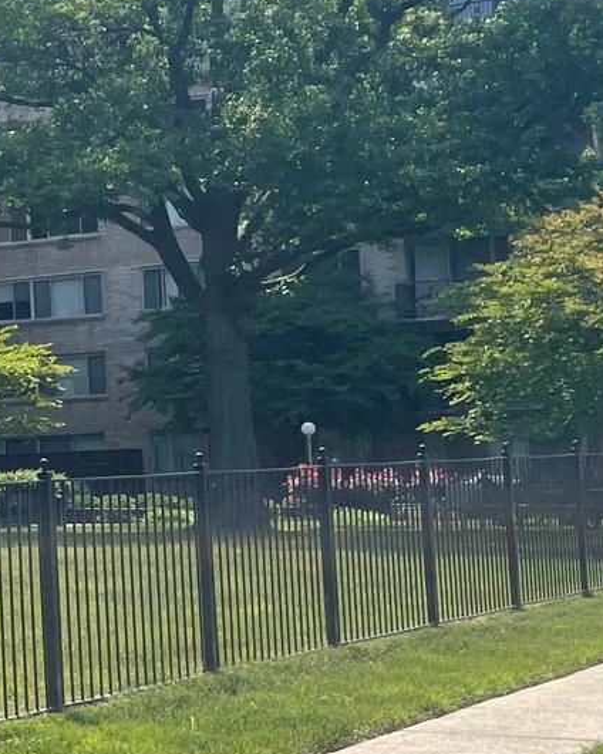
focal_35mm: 98
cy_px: 320
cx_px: -586
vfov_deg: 19.5
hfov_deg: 13.5
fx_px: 2186
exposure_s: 1/2747
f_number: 1.6
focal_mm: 4.2
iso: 32
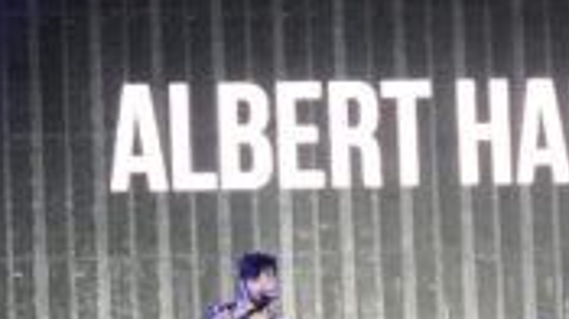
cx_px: 790
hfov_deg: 10.1
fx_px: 3150
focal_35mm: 209
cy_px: 374
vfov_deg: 5.8
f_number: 4
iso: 8000
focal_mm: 45
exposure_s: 1/200
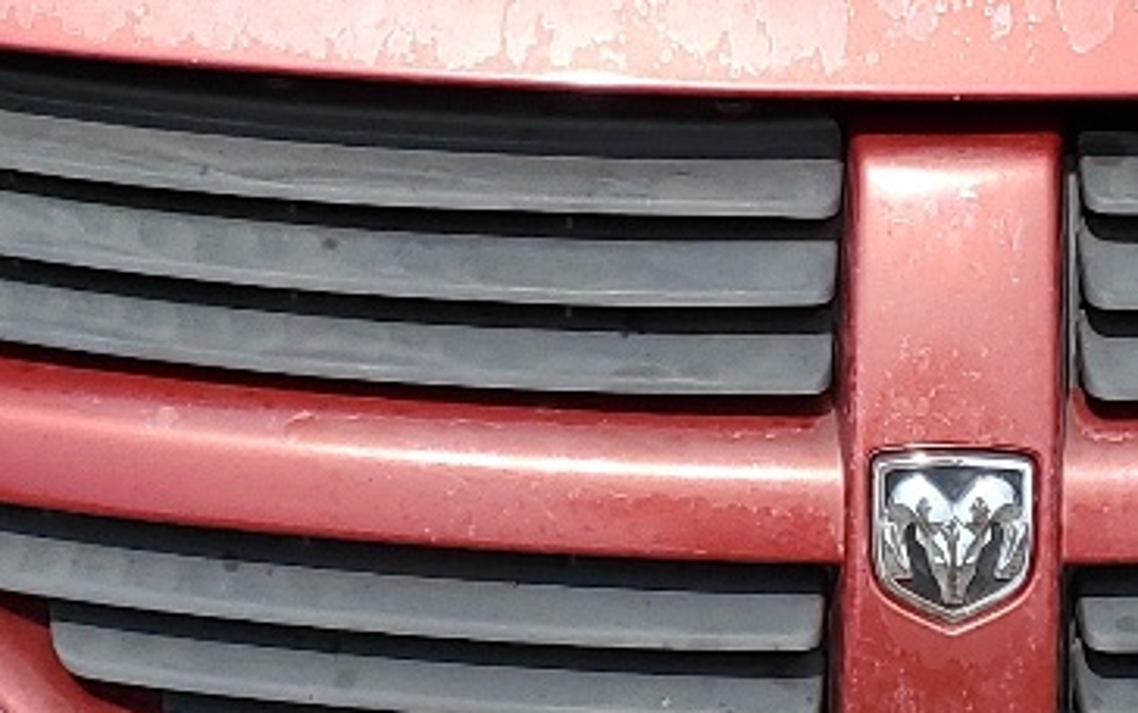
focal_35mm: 121
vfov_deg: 10.8
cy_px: 353
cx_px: 897
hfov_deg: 17.1
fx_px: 3755
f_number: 1.5
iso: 50
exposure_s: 1/3333
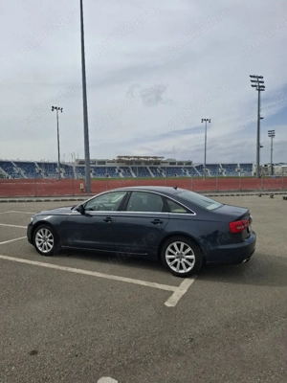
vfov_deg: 73.9
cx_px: 144
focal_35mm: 23
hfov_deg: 58.9
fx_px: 254
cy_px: 192
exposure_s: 1/2500
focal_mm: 5.54
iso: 50
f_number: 1.8
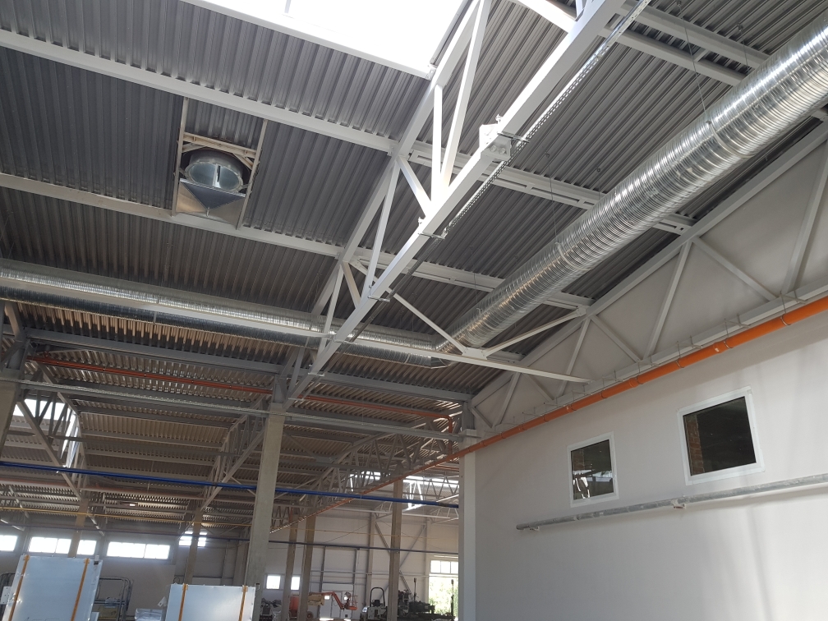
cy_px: 310
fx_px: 622
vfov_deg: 53.1
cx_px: 414
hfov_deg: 67.3
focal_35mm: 26
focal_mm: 4.2
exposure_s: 1/105
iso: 50
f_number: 1.7
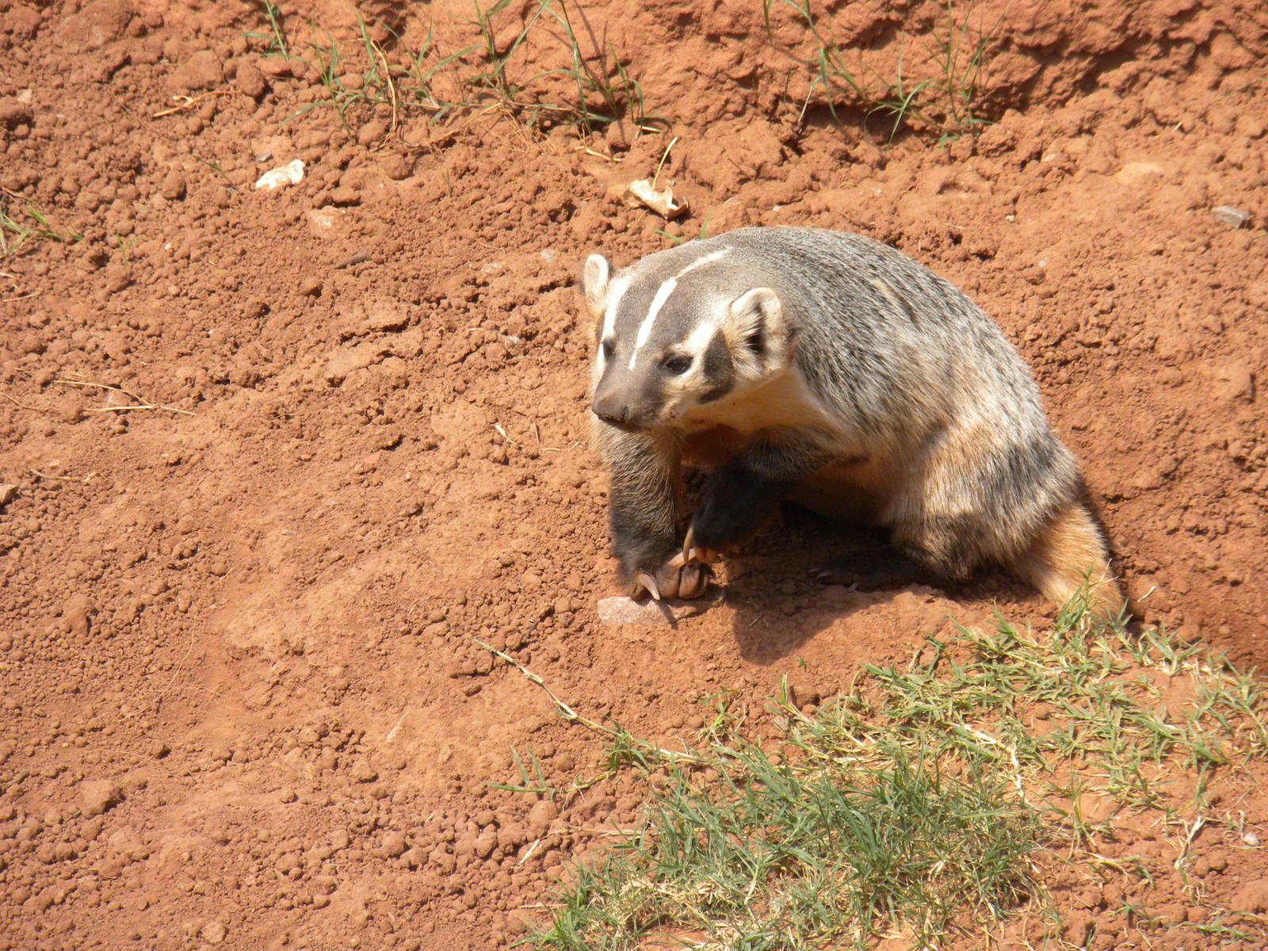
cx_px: 634
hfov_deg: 8.3
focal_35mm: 238
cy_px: 476
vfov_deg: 6.2
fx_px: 8718
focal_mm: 42.1
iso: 191
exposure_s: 1/620
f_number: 5.2
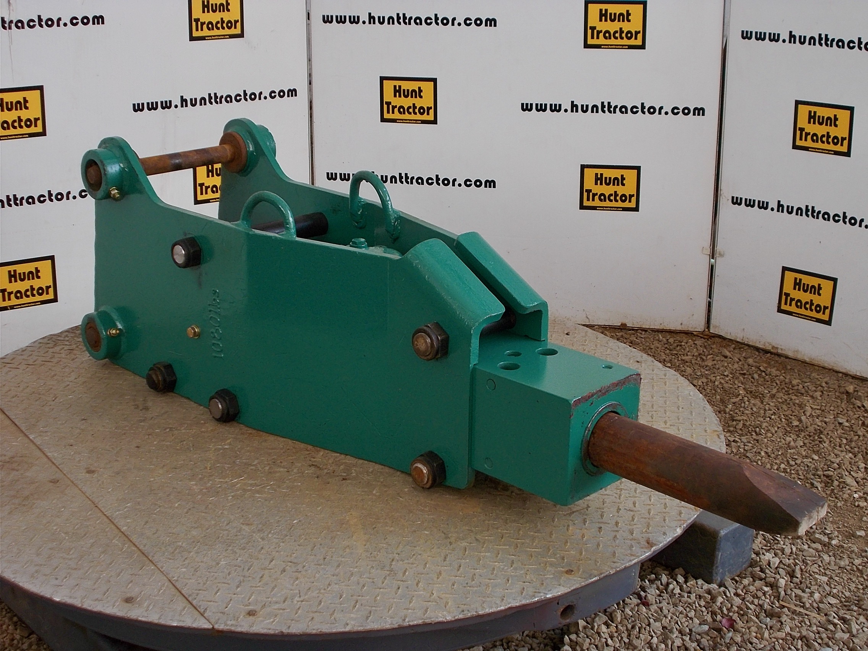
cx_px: 434
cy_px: 326
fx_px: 1254
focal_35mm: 50
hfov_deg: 38.2
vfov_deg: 29.1
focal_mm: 9
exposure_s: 1/80
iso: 80
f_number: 4.5
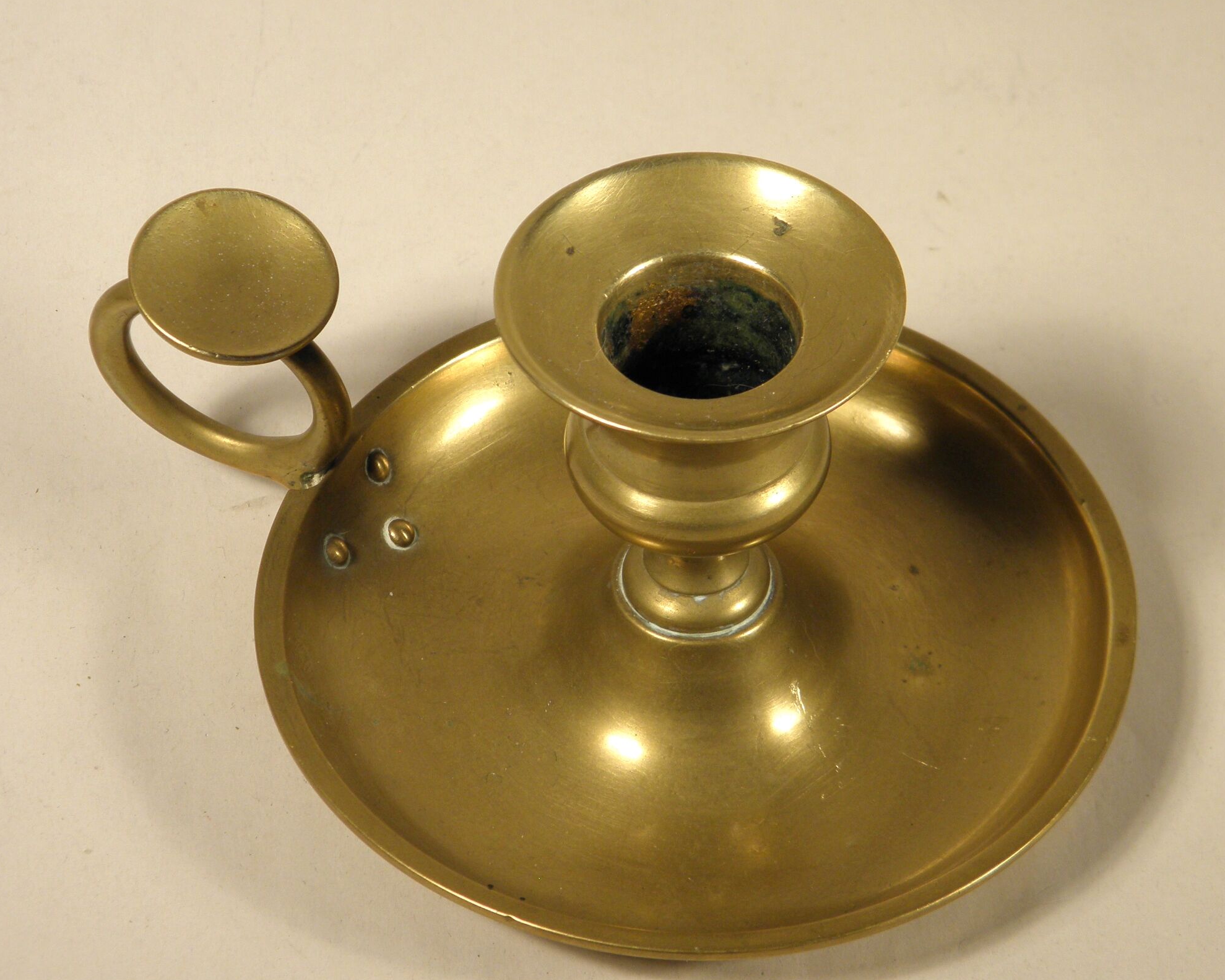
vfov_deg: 15.2
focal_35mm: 101
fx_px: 3662
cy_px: 491
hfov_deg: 19.0
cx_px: 671
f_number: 4.4
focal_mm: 14.3
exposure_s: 1/50
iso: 100
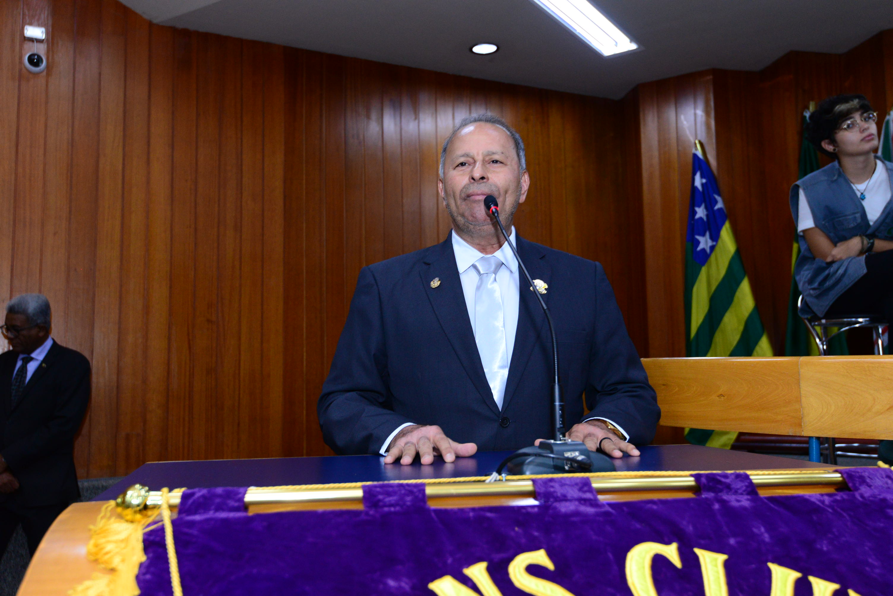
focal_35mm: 35
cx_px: 446
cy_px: 298
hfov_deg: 54.4
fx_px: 868
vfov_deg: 37.9
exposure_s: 1/125
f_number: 5.6
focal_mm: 35
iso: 2500
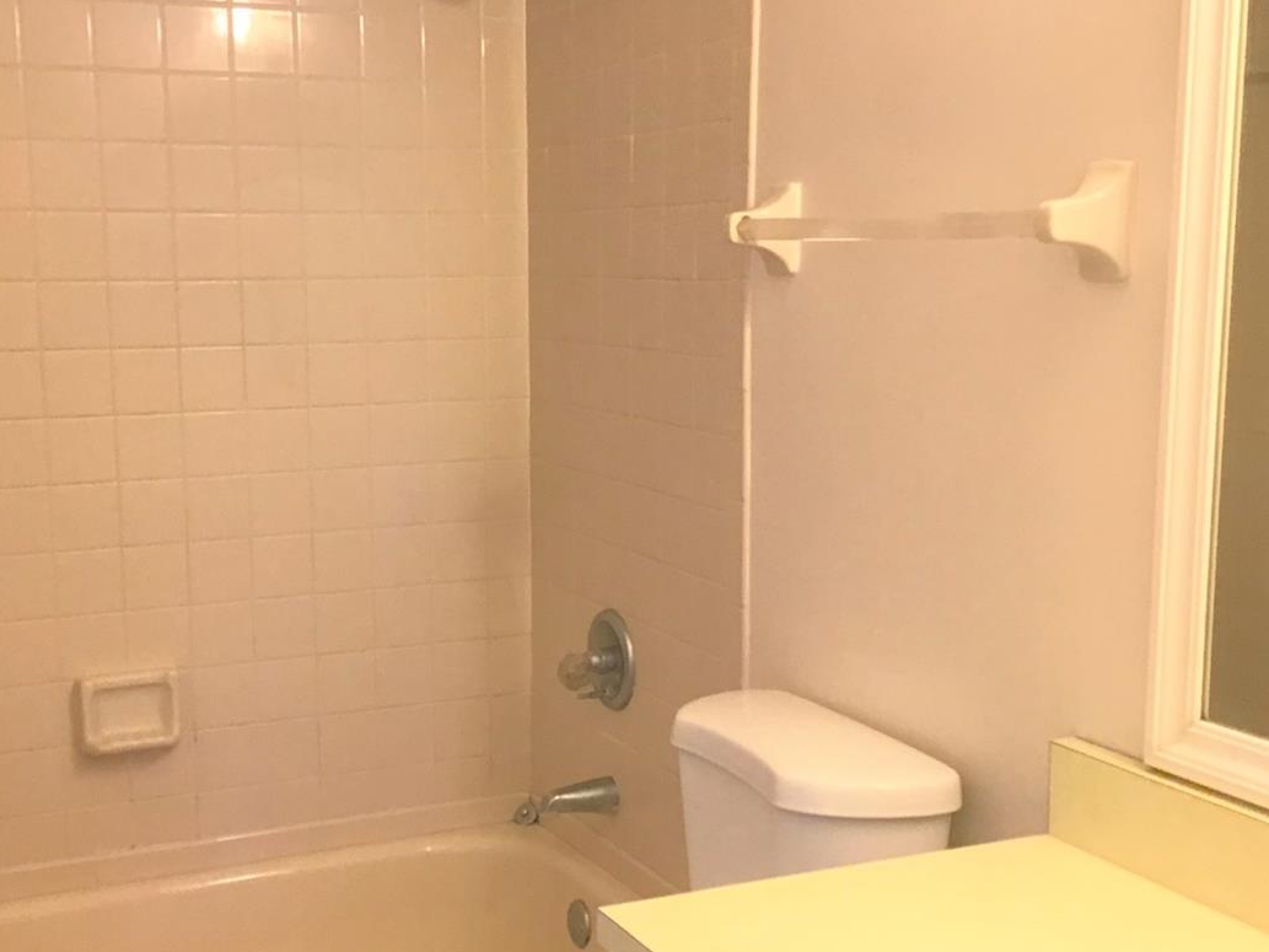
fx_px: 1760
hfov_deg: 39.6
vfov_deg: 30.2
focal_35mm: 48
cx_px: 543
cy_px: 538
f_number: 2.4
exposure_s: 1/30
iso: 64
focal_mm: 3.3
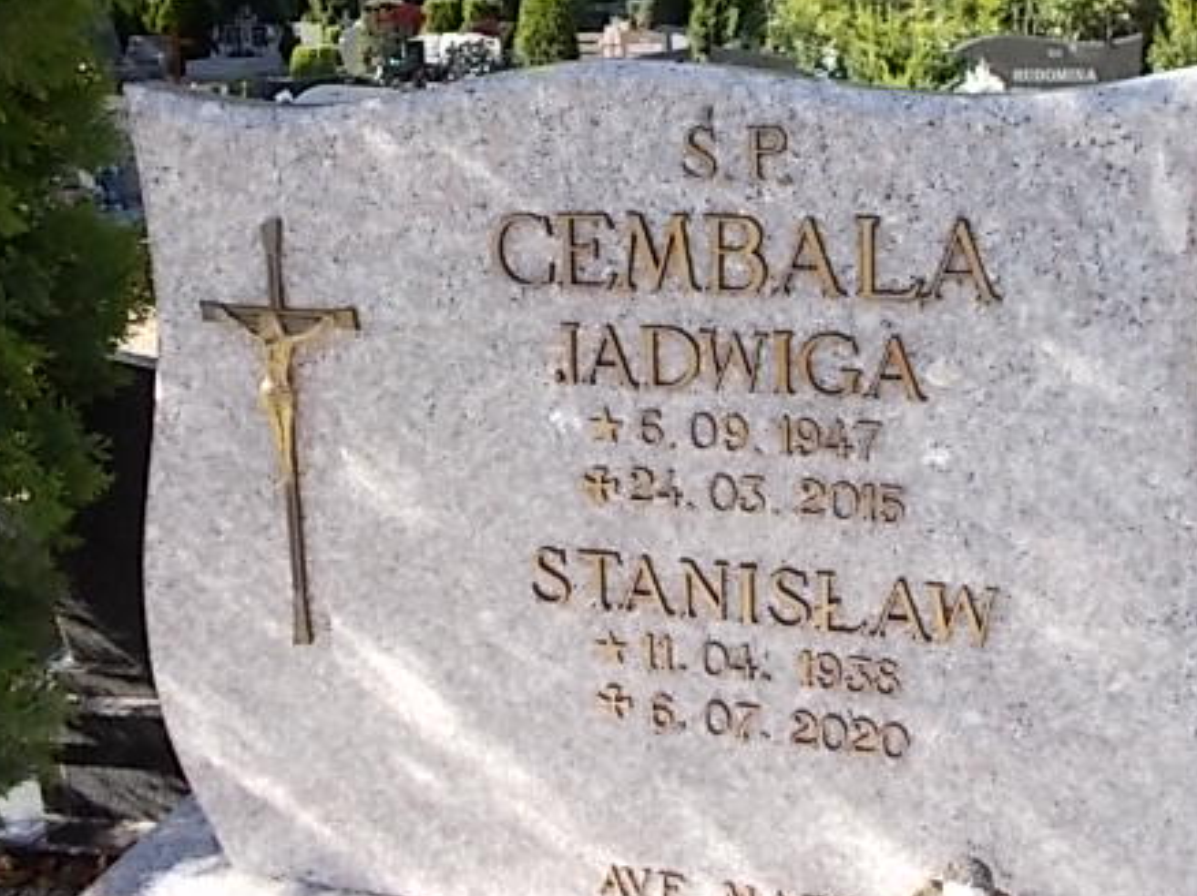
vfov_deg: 37.0
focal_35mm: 38
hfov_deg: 48.9
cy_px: 254
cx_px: 661
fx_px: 1313
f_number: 3.2
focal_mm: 4.6
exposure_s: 1/200
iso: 80
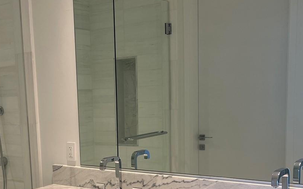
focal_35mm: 54
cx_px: 96
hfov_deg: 37.1
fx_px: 446
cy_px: 160
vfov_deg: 23.5
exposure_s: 1/152
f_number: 1.6
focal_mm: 5.1
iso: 64
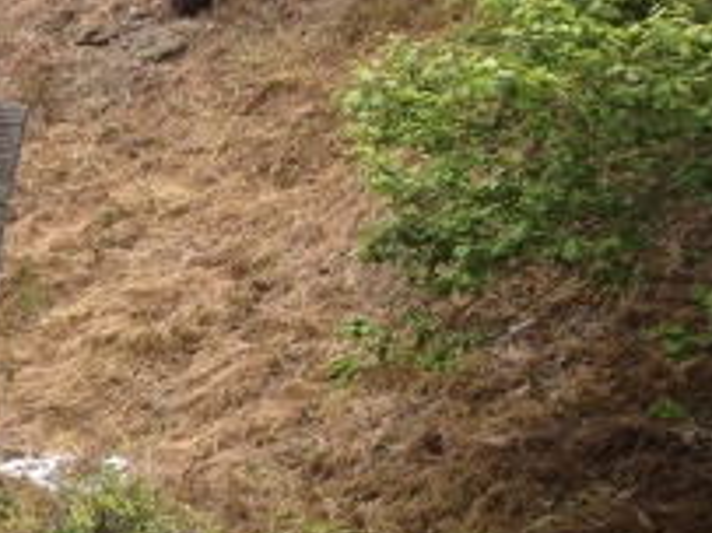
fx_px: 2138
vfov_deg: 14.2
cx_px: -323
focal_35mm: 104
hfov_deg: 17.2
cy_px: 398
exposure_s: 1/575
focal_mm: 4.28
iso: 50
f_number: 2.4
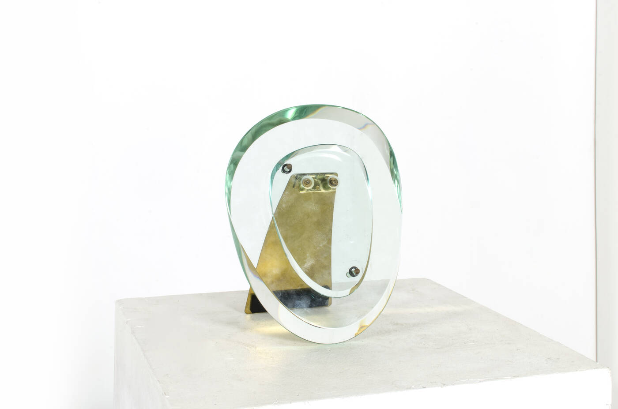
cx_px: 309
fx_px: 899
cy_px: 204
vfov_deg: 25.6
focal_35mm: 52
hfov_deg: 37.9
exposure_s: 1/160
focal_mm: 35
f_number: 20
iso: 100
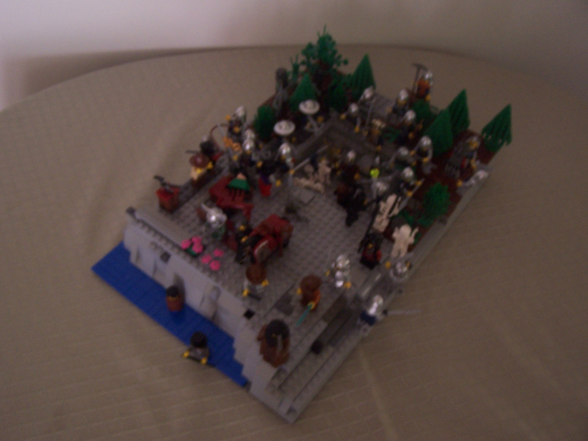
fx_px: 645
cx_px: 294
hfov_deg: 49.0
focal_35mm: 38
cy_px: 220
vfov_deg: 37.7
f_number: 2.8
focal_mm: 6.3
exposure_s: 1/8
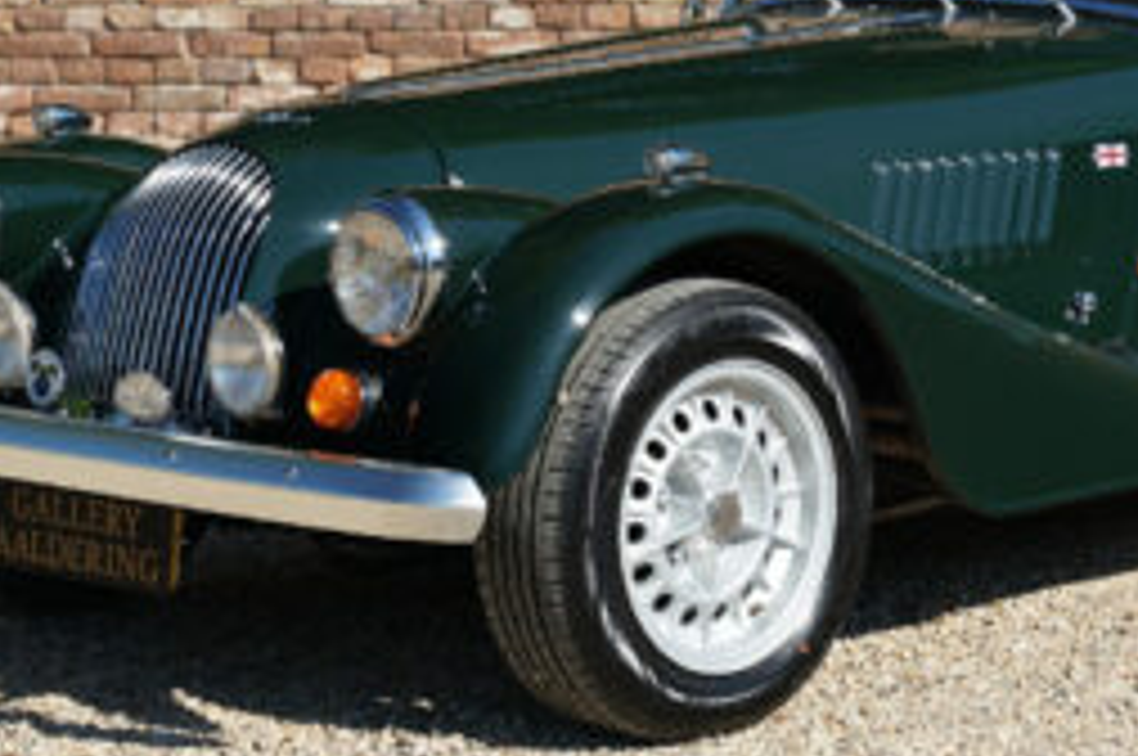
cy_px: 148
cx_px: 841
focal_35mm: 135
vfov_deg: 10.1
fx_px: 4251
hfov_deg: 15.2
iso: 100
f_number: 5
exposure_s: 1/250
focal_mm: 56.7
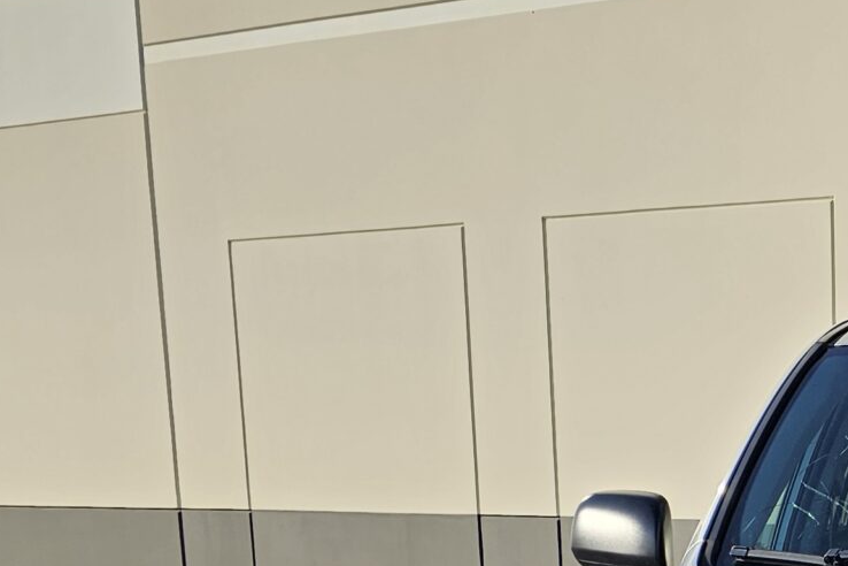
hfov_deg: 21.4
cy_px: 982
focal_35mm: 83
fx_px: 1955
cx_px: 1187
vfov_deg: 14.6
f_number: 1.7
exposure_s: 1/601
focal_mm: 6.3
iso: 10
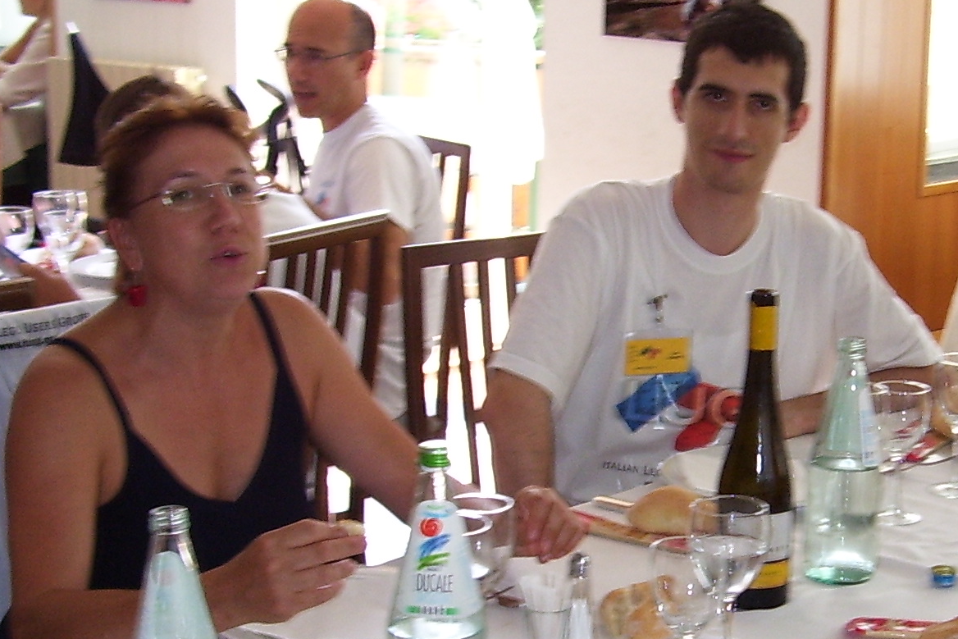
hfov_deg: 25.7
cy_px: 399
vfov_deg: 17.5
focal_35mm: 78
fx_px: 2076
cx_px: 720
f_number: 2.7
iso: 80
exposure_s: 1/60
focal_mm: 5.6
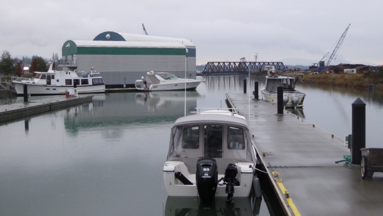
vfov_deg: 22.2
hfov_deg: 38.5
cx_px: 193
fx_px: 548
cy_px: 116
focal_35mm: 54
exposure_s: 1/250
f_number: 4
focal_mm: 8.4
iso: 500
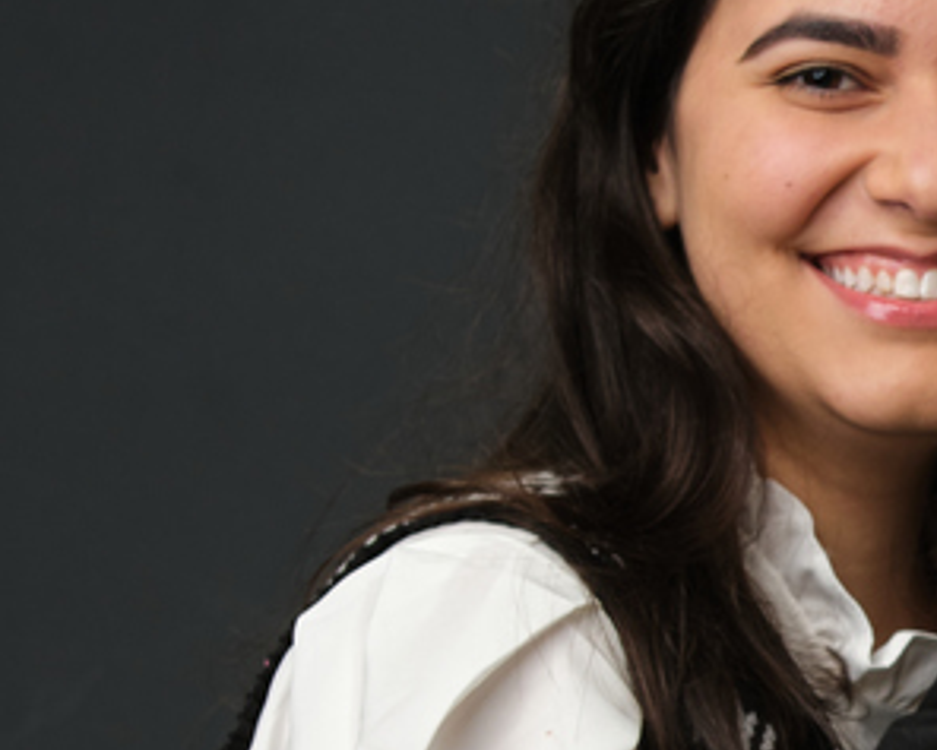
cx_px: 1459
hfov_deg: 6.7
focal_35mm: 285
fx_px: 7906
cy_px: 807
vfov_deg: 5.4
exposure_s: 1/125
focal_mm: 50
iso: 250
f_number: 4.5
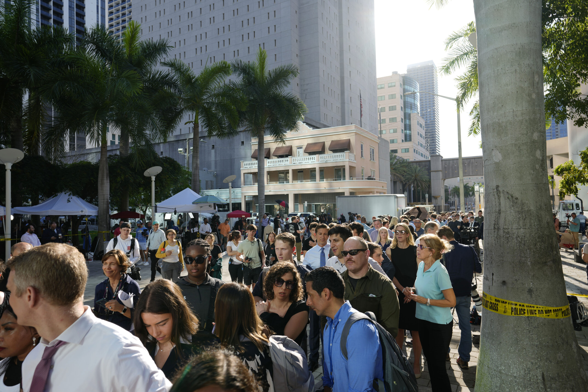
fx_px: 376
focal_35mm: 23
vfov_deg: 55.1
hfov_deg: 76.1
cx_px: 294
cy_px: 196
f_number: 6.3
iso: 50
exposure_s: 1/100
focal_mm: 23
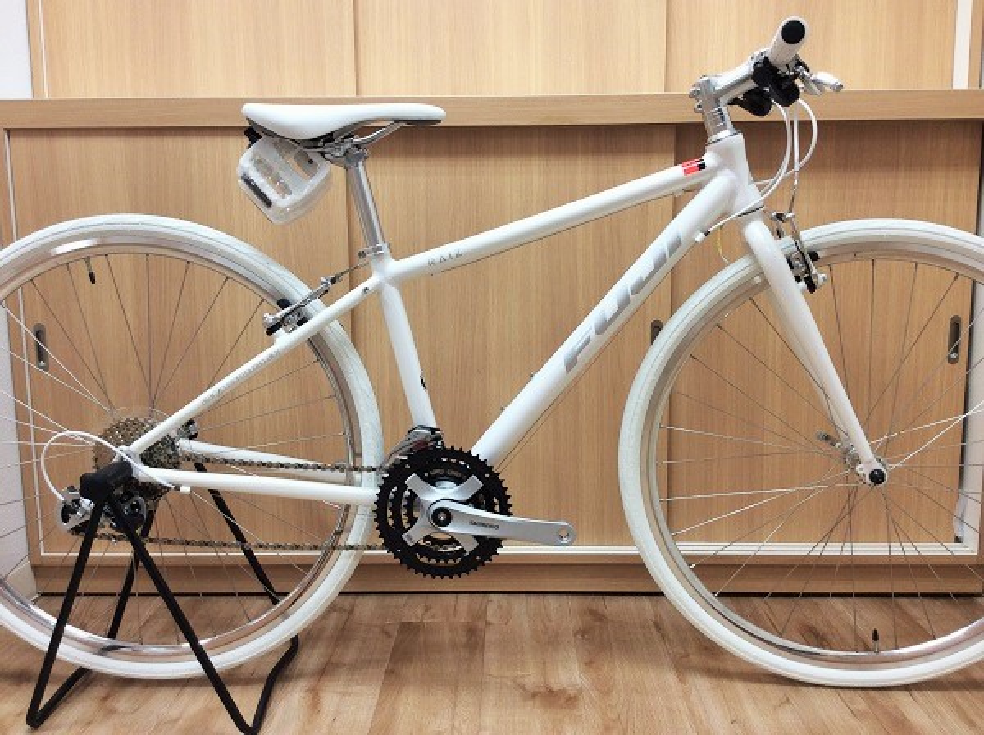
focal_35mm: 32
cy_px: 368
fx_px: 908
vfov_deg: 44.0
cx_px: 492
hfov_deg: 56.9
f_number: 2.4
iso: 40
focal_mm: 3.3
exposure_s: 1/33
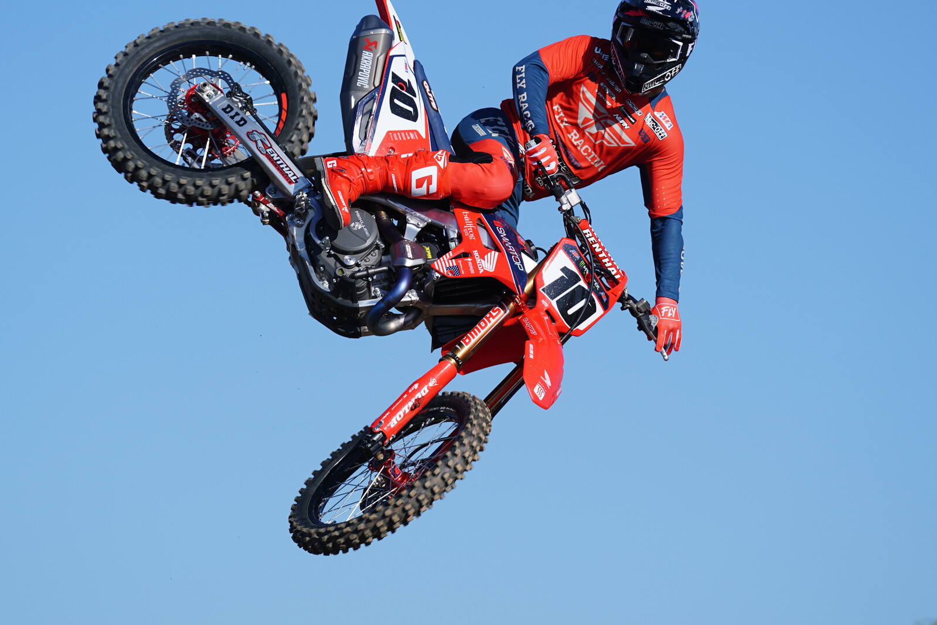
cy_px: 299
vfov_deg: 4.7
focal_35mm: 291
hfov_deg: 7.1
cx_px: 524
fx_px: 7573
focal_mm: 195
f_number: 4
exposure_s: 1/2000
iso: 125
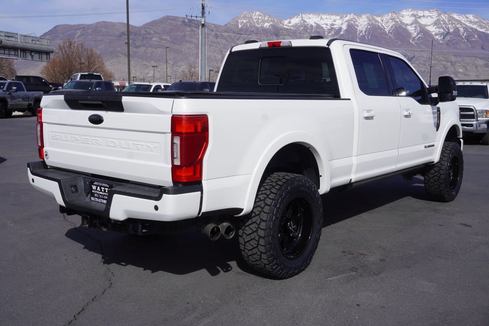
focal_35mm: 36
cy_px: 163
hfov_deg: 53.1
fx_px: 489
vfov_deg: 36.9
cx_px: 244
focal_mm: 24
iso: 100
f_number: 11
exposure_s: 1/250
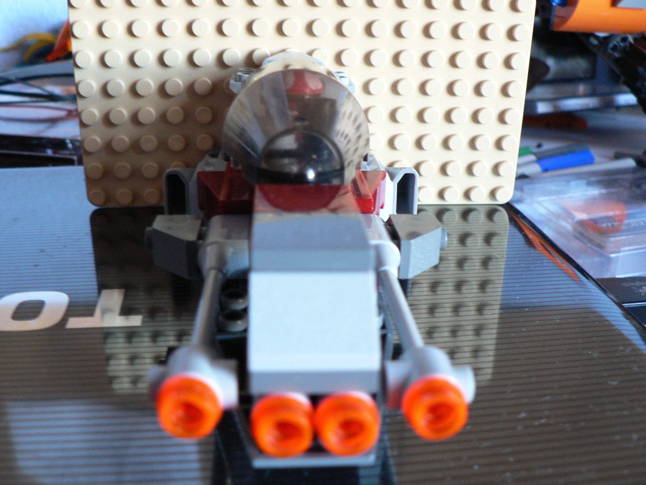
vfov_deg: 39.7
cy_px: 242
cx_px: 323
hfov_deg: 51.4
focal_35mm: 36
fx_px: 672
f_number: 2.8
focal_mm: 6
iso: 200
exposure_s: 1/6
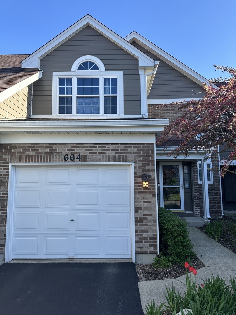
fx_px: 218
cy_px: 158
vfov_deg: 71.6
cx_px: 118
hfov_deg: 56.8
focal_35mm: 24
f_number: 1.78
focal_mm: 6.86
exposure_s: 1/1289
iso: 80
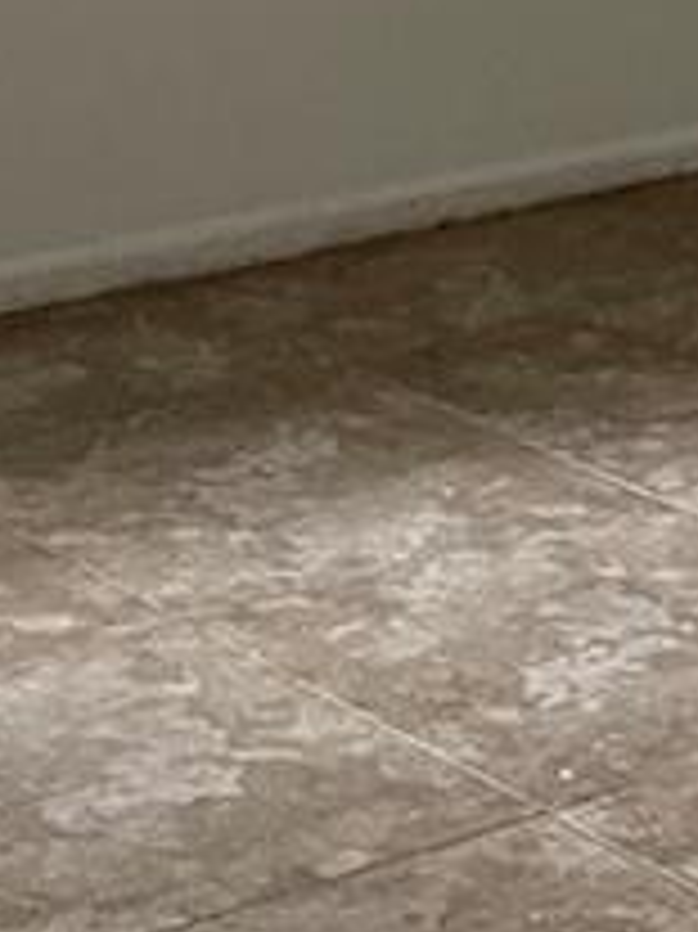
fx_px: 3902
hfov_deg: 10.2
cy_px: -455
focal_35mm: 145
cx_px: 563
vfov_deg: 12.9
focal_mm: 5.1
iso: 500
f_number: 1.6
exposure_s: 1/30
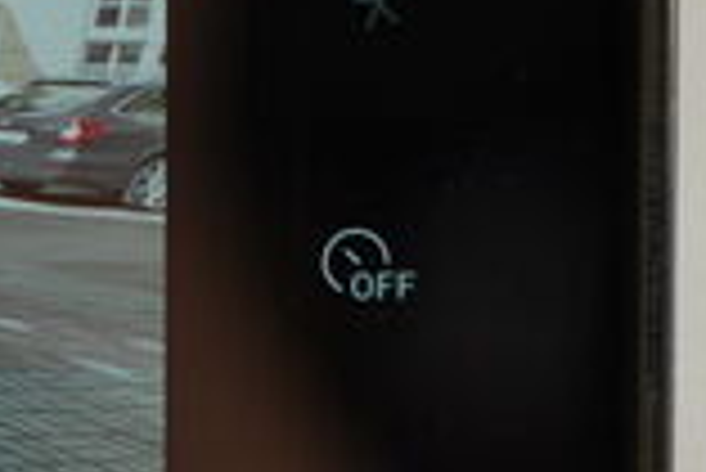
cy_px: 261
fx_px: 6360
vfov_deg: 4.3
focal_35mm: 324
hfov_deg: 6.2
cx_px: -805
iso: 200
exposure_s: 1/160
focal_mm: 53
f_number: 4
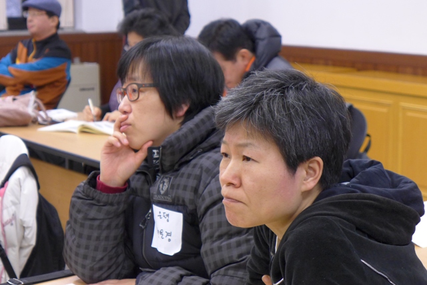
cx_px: 214
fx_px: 1068
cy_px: 142
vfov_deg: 15.2
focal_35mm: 90
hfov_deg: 22.6
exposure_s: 1/60
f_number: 2.3
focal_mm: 17.7
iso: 400
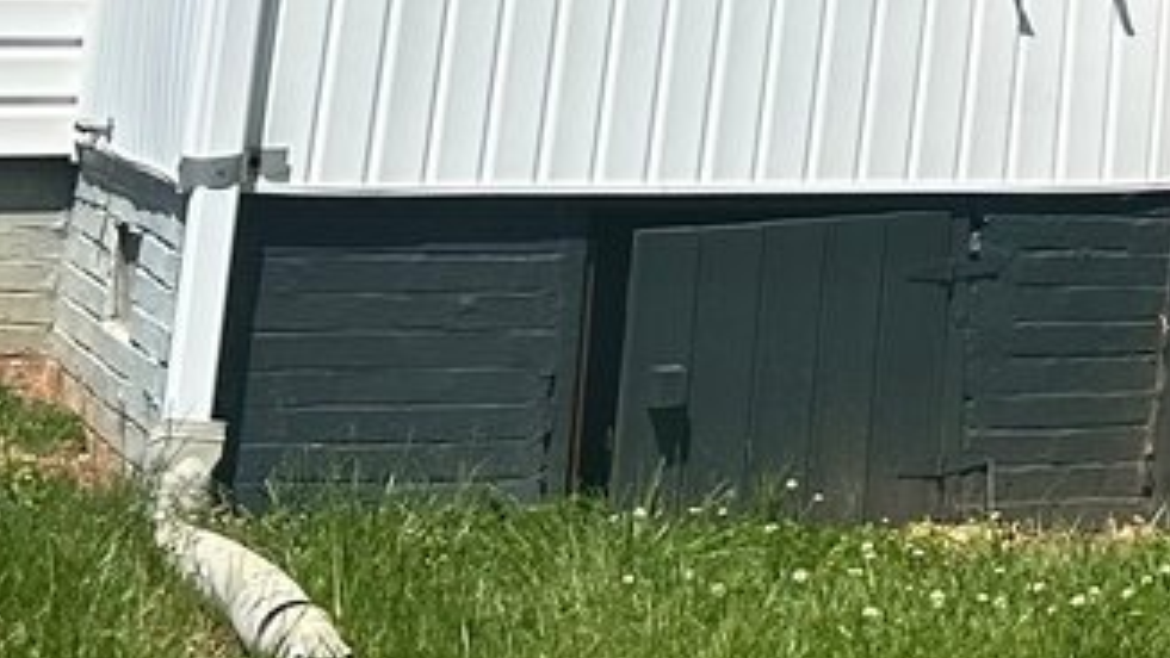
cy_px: -778
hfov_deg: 16.0
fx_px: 3754
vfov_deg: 9.2
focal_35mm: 121
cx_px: 1830
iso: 80
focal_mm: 6.86
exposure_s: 1/7576
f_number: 1.78
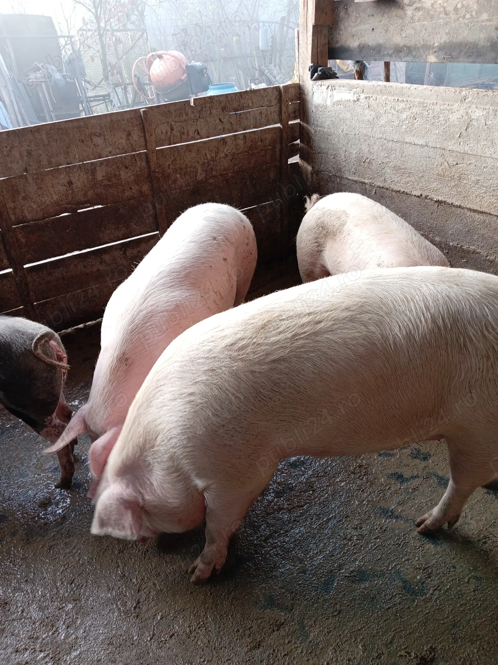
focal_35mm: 27
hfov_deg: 51.3
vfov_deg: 65.3
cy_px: 332
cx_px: 249
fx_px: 518
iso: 132
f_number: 1.8
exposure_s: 1/33.3
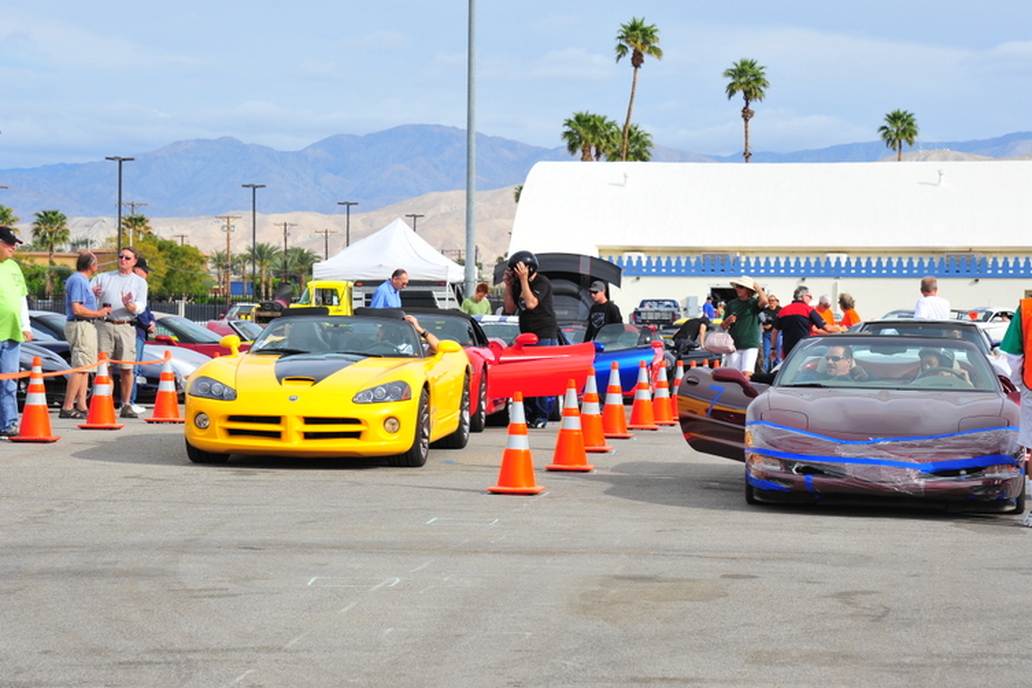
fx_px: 3411
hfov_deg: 17.2
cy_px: 334
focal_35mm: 119
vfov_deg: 11.5
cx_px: 503
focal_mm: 112
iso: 640
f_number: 11
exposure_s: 1/500
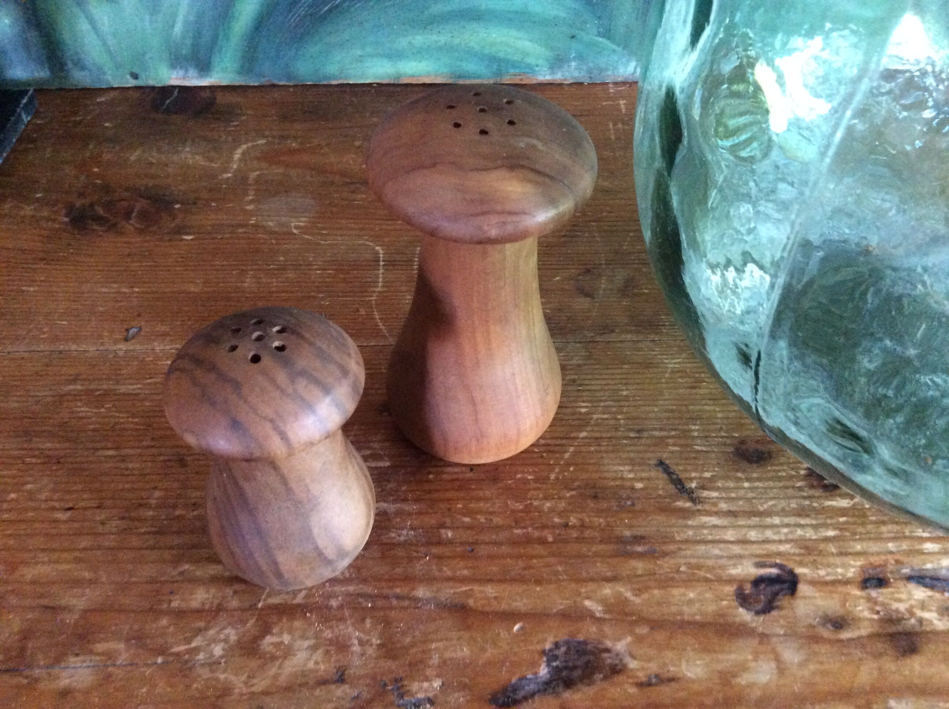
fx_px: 876
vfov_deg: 44.1
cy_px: 354
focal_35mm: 32
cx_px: 474
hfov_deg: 56.9
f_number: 2.4
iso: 400
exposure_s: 1/17
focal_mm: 3.3
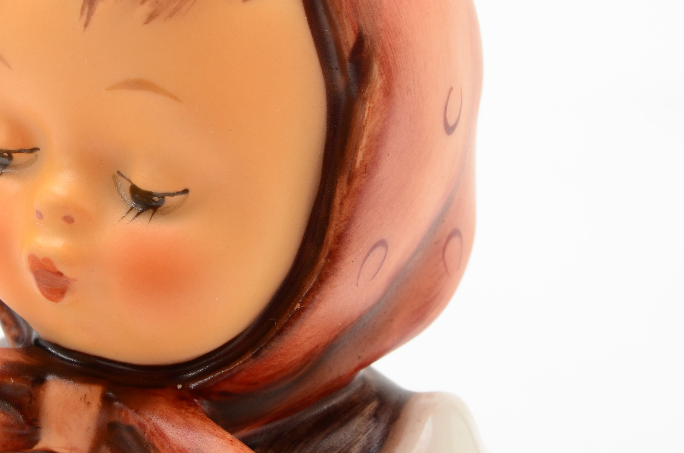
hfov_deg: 13.7
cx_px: 142
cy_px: 174
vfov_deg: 9.1
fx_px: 2842
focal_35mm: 150
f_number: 20
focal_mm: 55
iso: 100
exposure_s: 1/160
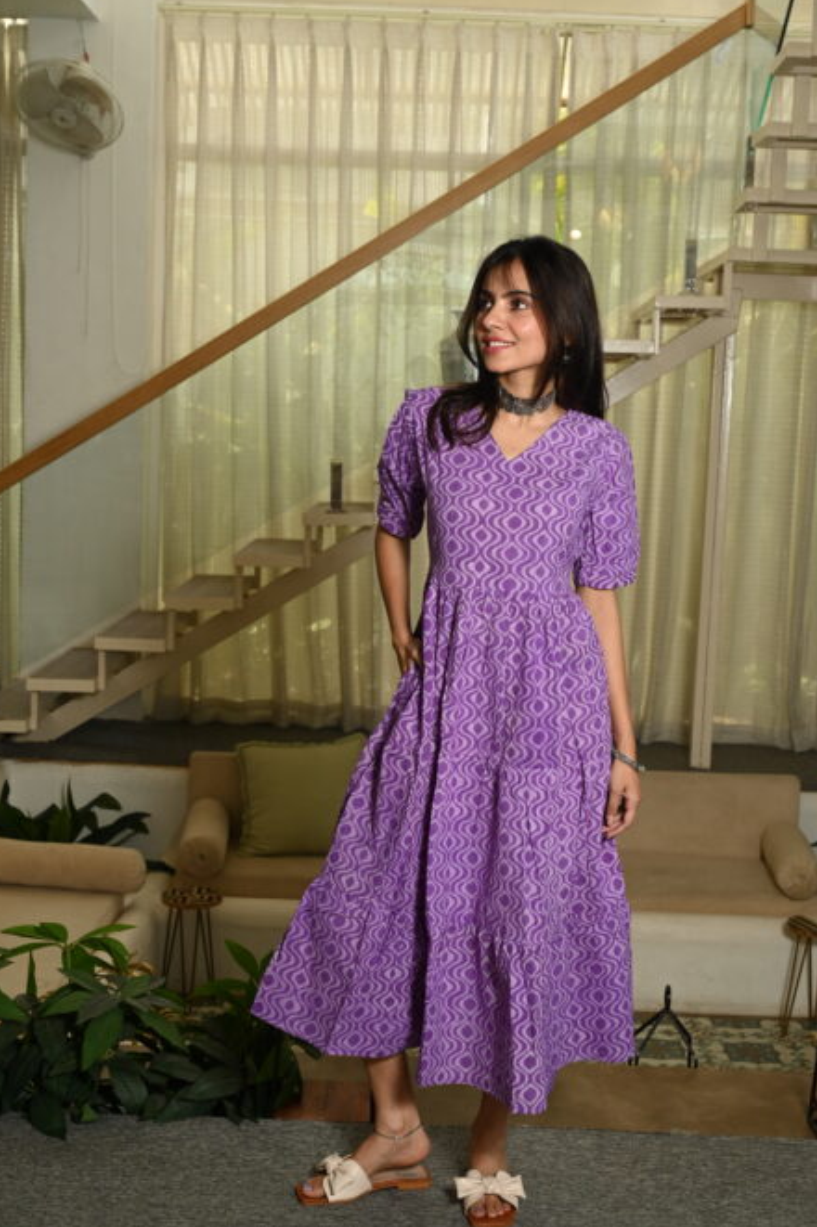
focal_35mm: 46
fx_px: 1567
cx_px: 405
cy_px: 605
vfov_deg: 42.8
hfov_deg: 29.2
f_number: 8
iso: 640
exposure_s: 1/160
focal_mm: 45
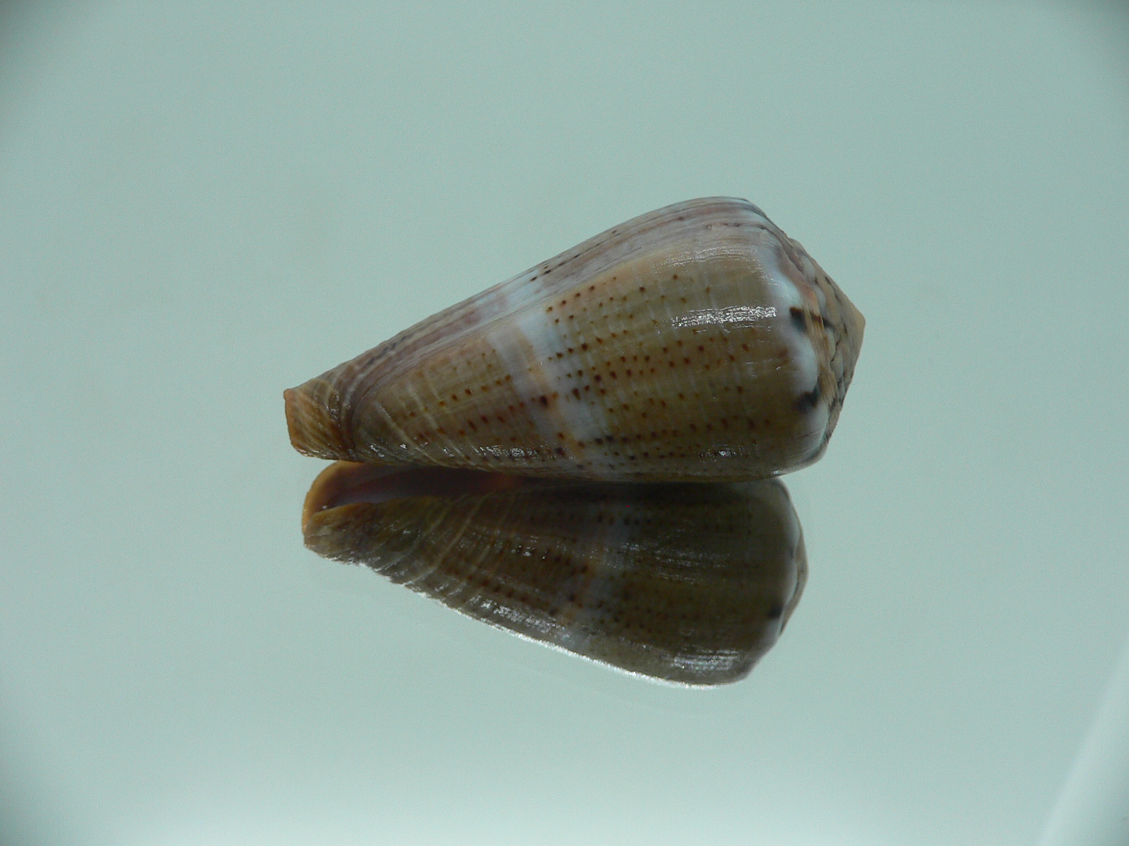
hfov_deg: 52.6
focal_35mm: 35
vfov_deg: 40.7
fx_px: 1142
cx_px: 564
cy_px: 423
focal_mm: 4.6
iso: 80
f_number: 2.8
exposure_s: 1/60
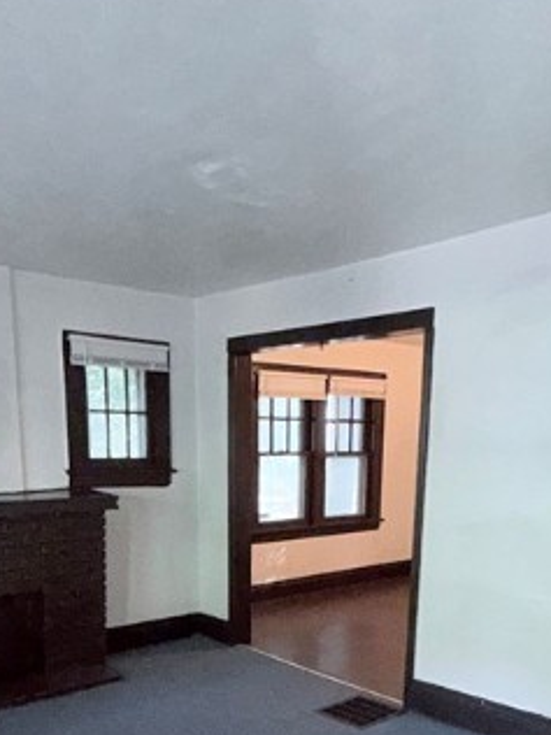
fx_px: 722
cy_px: 616
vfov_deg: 49.8
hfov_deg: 41.7
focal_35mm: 34
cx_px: 230
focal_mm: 2.22
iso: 250
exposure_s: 1/60
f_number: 2.2
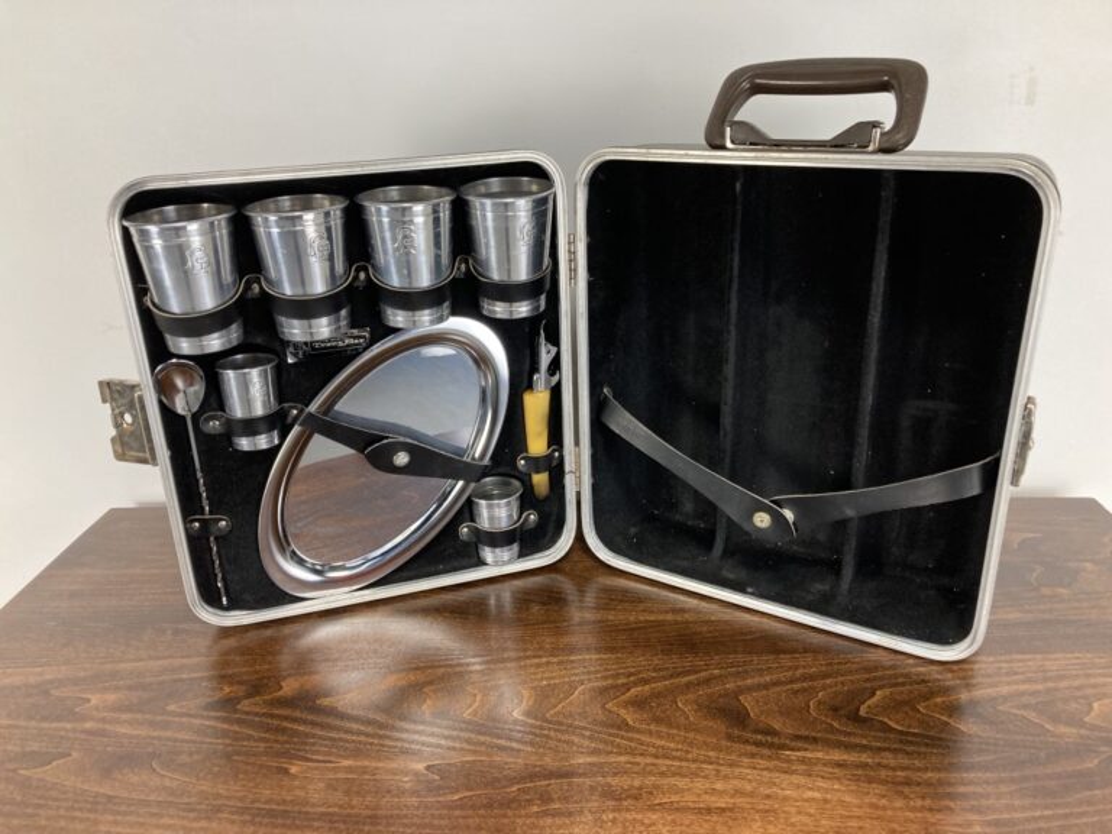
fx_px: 899
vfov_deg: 49.7
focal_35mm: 28
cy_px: 417
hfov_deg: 63.4
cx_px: 556
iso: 80
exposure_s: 1/60
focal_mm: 3.99
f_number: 1.8
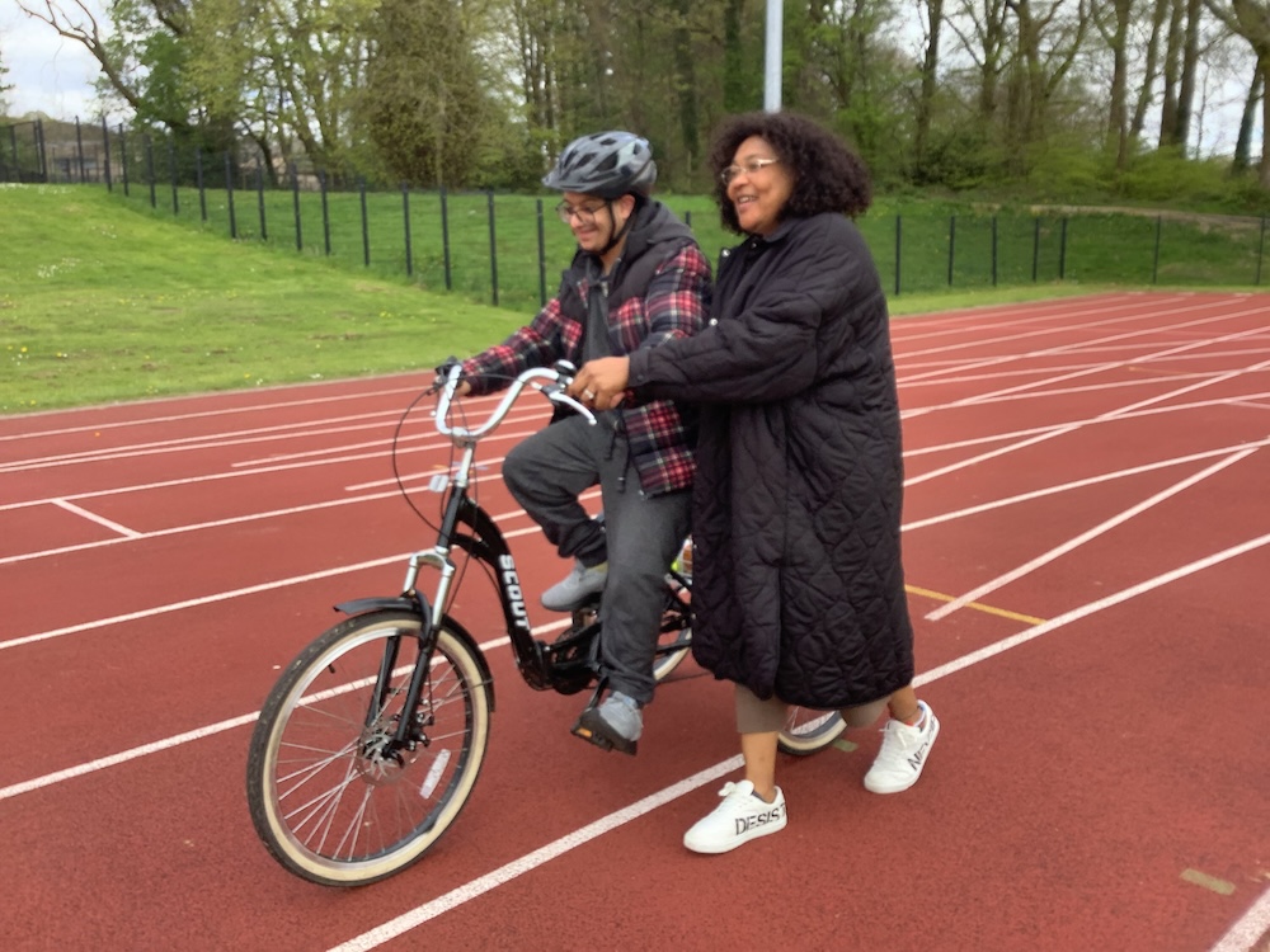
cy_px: 476
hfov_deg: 58.4
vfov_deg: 45.4
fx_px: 1137
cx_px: 635
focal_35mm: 31
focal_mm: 3.3
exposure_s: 1/223
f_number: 2.4
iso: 25
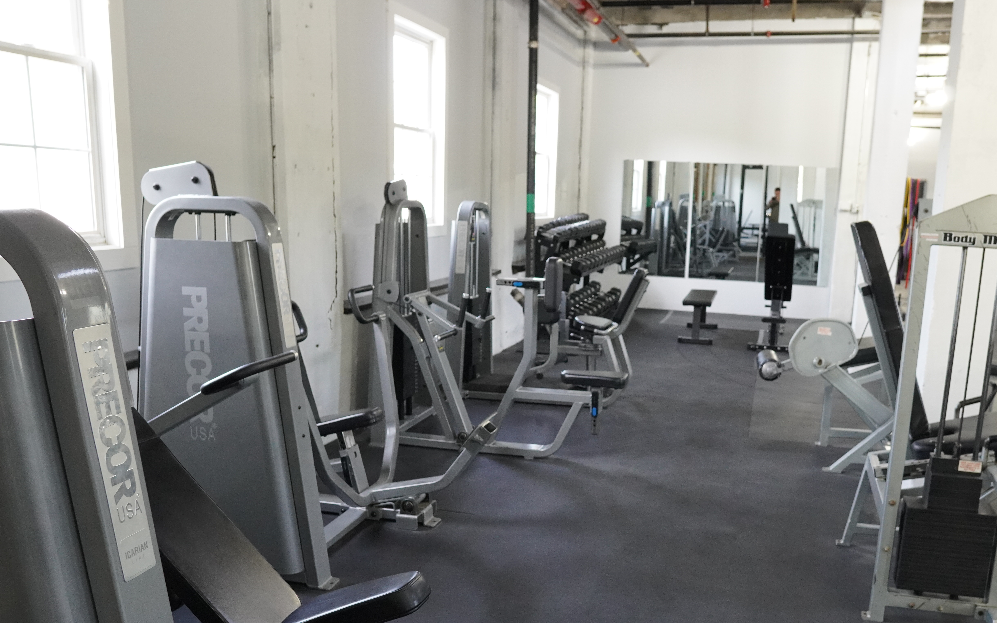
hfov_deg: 62.5
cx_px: 578
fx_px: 815
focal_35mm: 30
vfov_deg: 41.4
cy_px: 401
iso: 1600
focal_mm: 16
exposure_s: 1/160
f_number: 3.2
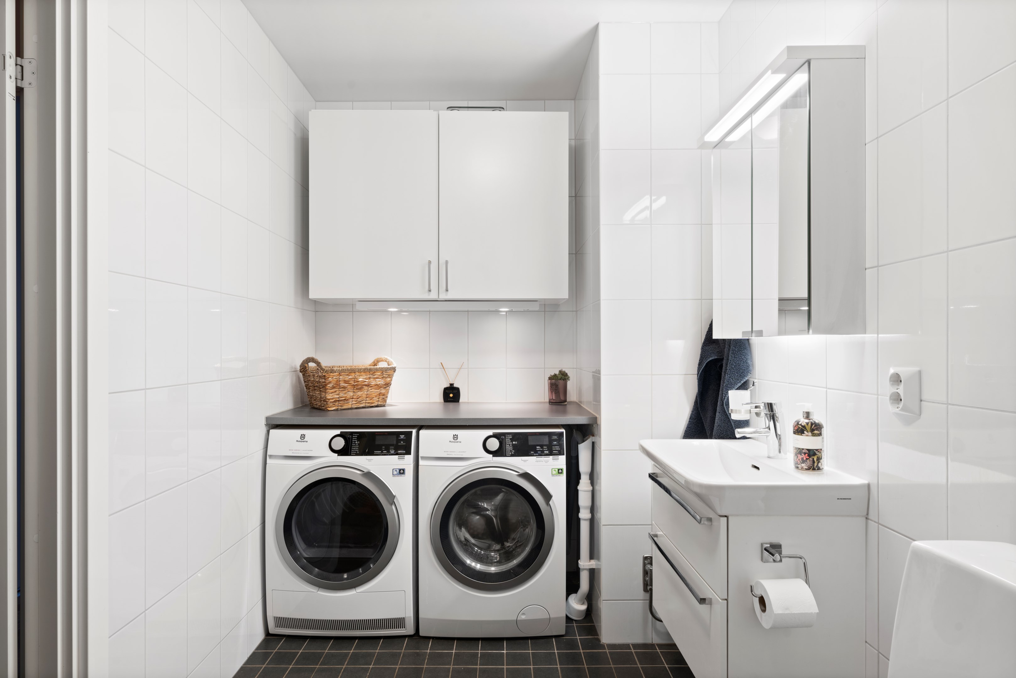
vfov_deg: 81.3
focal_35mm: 14
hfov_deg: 104.2
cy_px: 339
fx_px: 395
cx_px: 508
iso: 100
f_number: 10
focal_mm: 14
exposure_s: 4
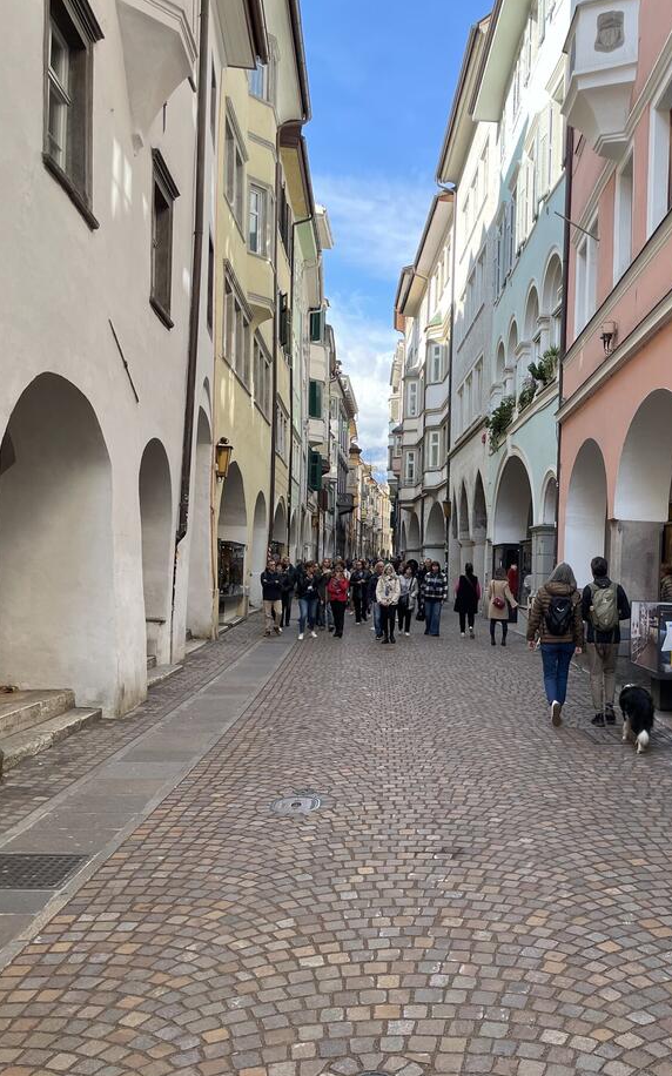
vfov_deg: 61.2
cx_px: 447
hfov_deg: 40.1
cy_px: 581
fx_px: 909
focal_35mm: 31
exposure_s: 1/525
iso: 32
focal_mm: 4.2
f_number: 1.6
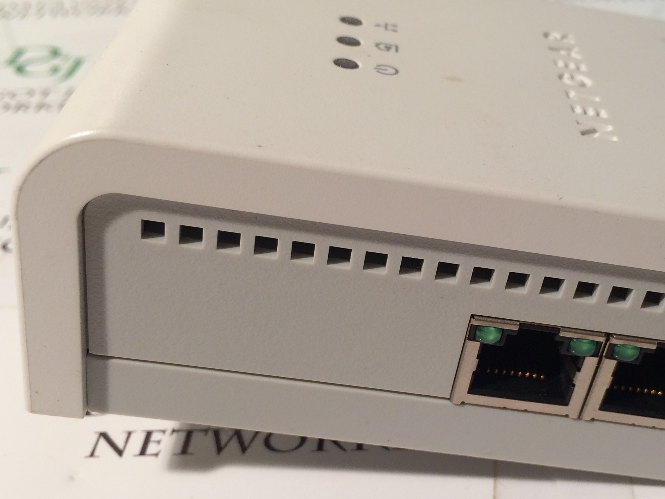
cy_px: 309
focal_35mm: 45
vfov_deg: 32.1
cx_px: 415
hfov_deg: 41.8
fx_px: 865
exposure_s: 1/120
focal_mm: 4.15
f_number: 2.2
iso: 40
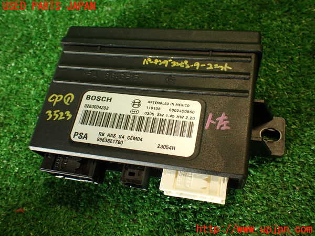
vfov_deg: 44.2
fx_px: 291
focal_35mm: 32
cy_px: 118
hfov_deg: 56.8
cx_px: 158
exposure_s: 1/50
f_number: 2.4
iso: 200
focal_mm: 5.79
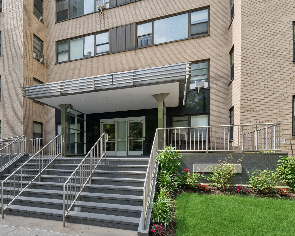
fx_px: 175
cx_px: 111
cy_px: 121
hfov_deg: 78.9
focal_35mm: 20
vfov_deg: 68.1
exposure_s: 1/125
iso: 640
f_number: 14
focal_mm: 17
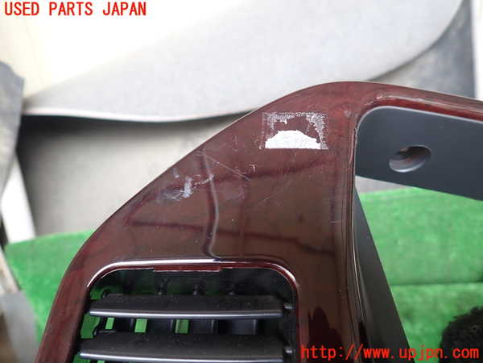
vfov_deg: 54.9
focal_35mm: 25
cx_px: 242
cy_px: 182
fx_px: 349
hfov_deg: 69.4
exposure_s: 1/60
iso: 100
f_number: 2
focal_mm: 4.5
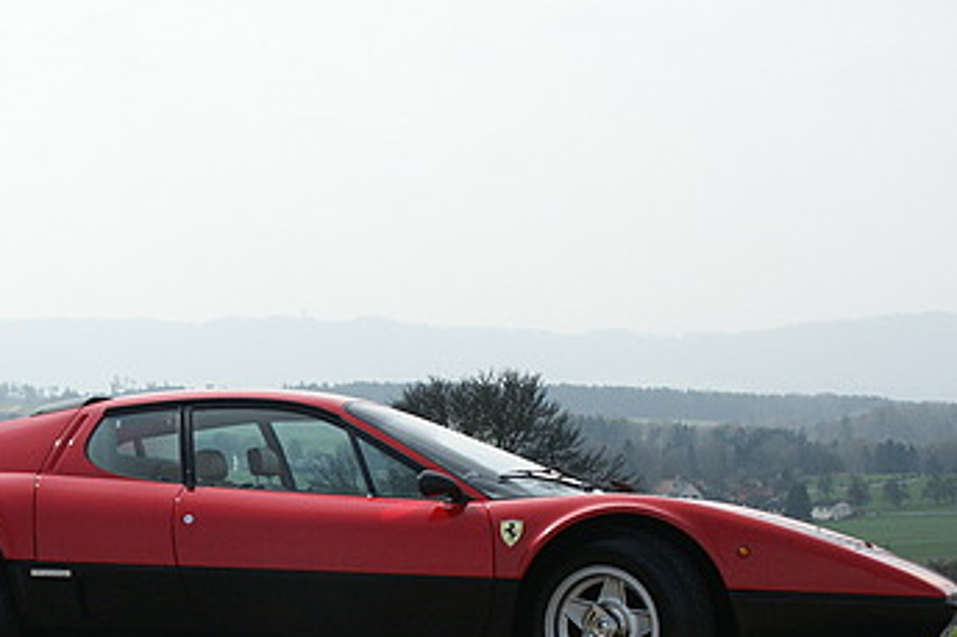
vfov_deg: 11.8
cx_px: 324
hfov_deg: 17.6
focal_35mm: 116
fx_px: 3082
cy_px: 467
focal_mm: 17.81
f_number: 6.7
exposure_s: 1/500
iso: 100
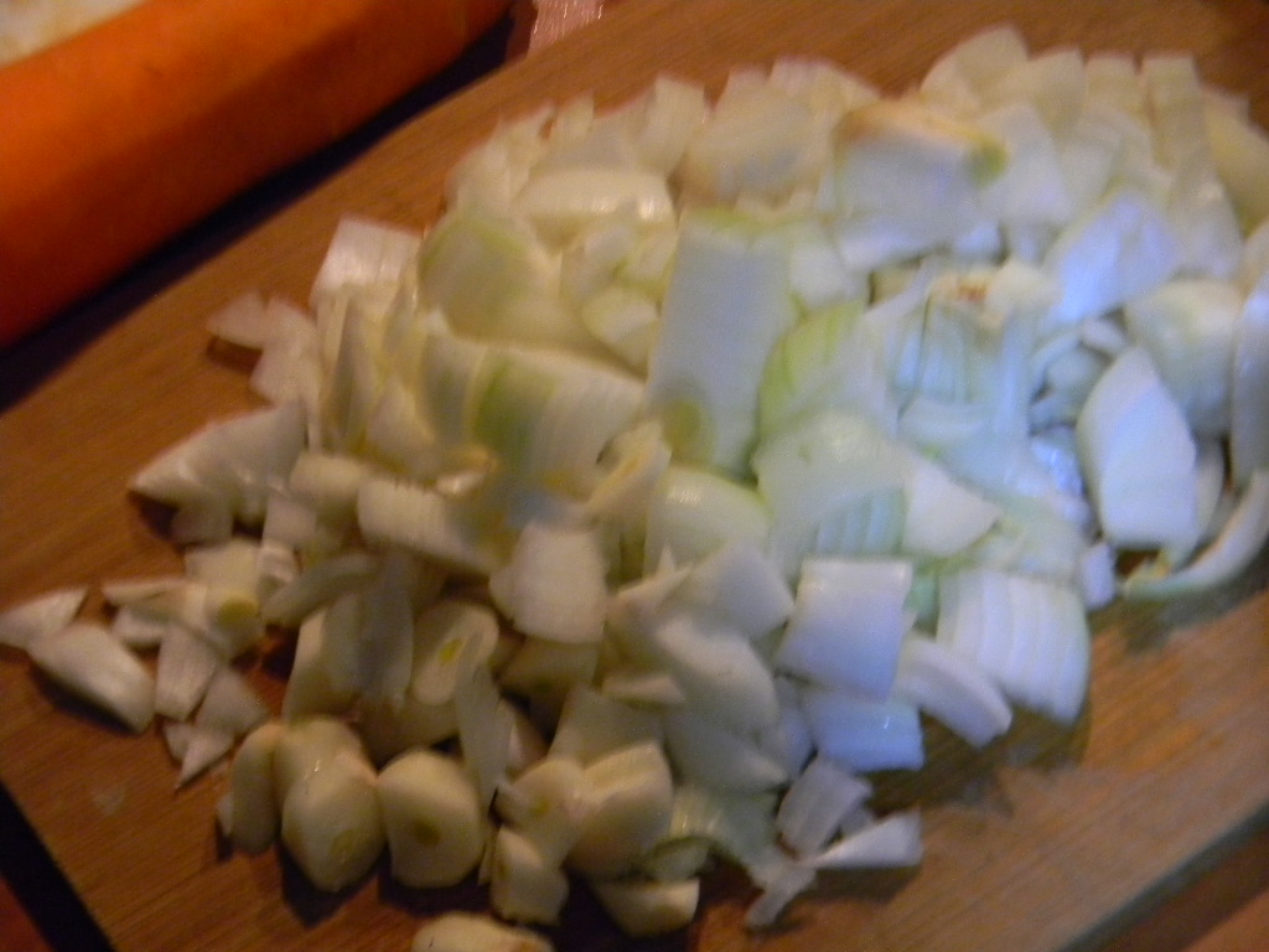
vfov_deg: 17.8
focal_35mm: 83
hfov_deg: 23.6
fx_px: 3043
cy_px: 476
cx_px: 634
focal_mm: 15.1
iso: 400
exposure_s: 1/14.4
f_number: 4.5
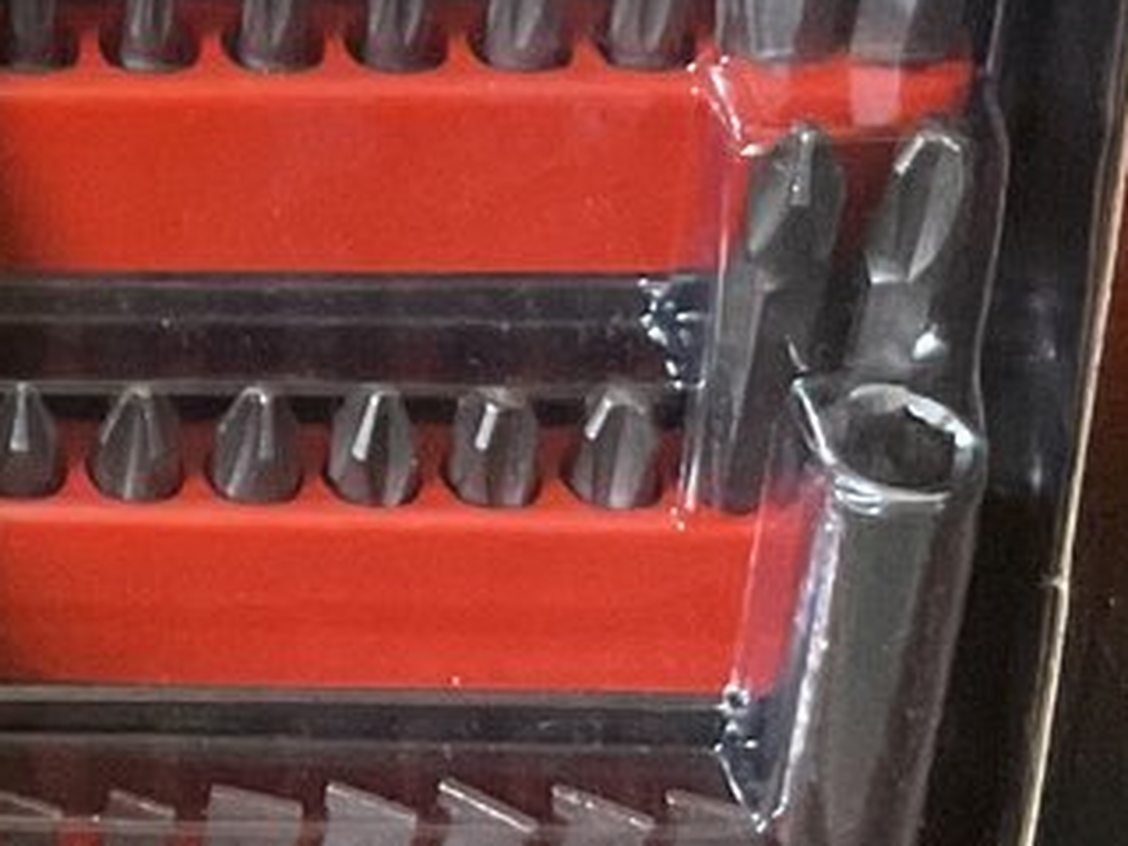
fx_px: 4464
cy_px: -118
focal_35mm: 137
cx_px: -675
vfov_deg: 10.7
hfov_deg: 13.4
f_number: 1.8
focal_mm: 3
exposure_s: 1/60
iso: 200
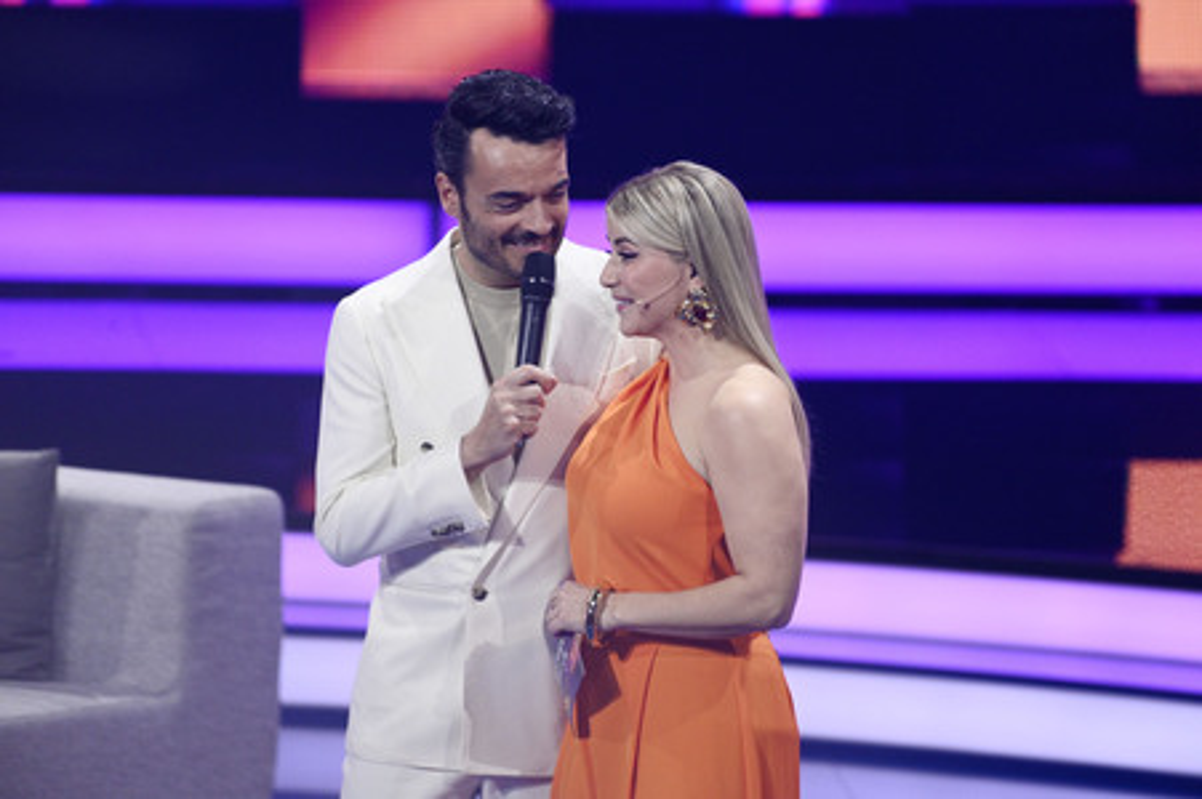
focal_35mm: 500
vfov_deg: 2.7
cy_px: 400
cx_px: 601
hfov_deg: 4.1
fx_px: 16682
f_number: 5.6
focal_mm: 500
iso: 4000
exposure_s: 1/250
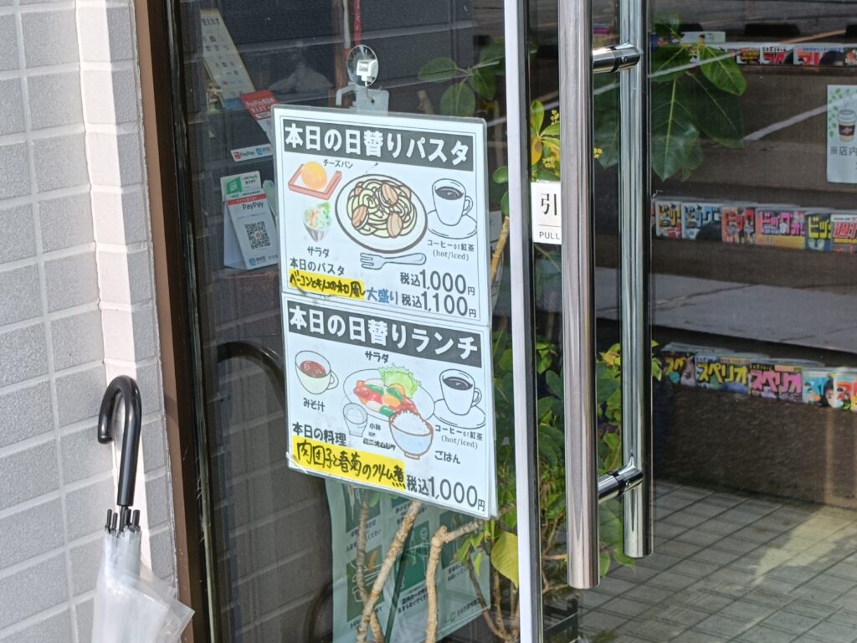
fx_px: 1683
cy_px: 322
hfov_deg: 28.6
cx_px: 428
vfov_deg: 21.6
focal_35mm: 68
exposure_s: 1/218
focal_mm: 4.7
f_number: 1.7
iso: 50
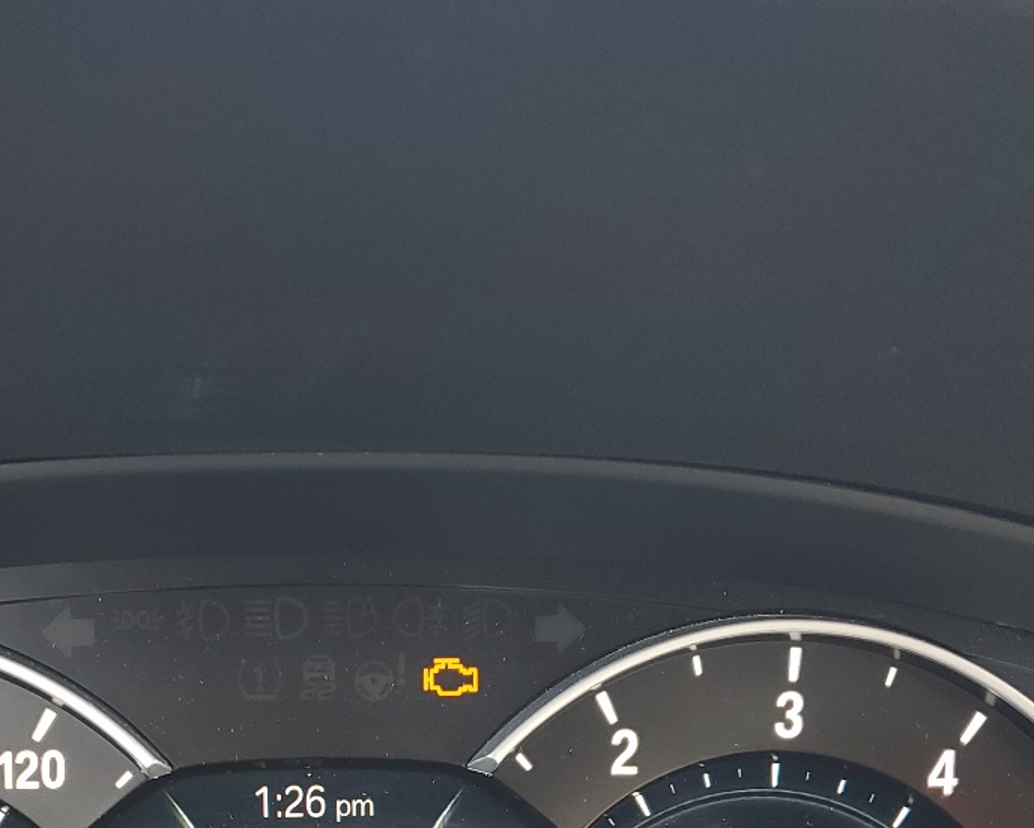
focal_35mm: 59
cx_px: 257
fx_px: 1806
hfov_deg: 31.4
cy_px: 894
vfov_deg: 24.2
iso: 57
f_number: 1.5
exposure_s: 1/60.2
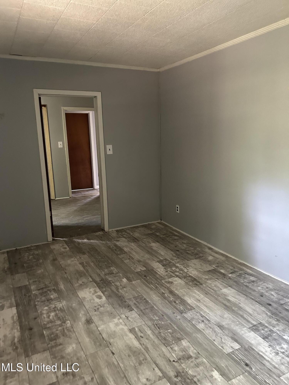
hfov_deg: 53.1
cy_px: 192
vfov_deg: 67.3
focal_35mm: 26
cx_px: 144
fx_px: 289
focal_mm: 5.7
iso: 640
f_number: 1.5
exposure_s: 1/40
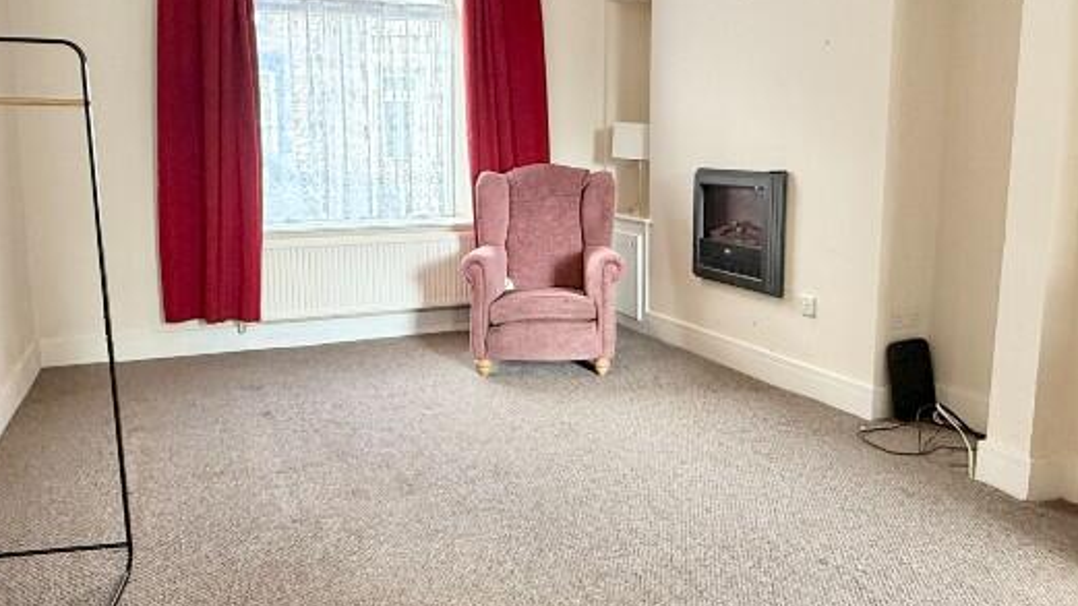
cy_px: 252
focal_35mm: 30
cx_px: 538
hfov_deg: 64.3
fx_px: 857
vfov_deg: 38.8
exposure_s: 1/99
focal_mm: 2.22
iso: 250
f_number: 2.2
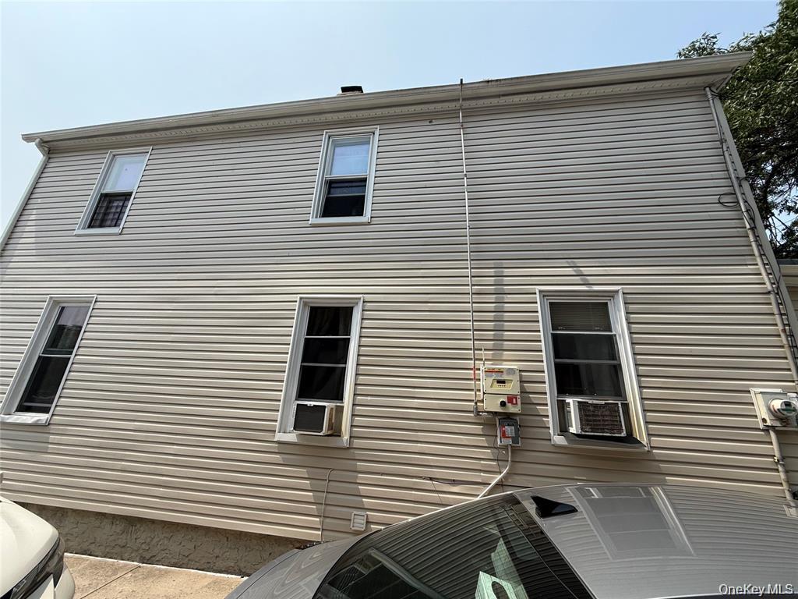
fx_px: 323
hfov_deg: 102.1
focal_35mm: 14
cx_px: 399
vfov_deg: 85.7
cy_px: 300
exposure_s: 1/1901
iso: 50
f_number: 2.2
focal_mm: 2.22
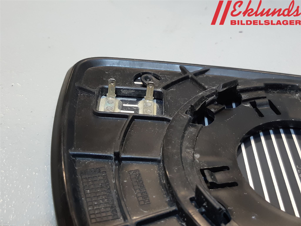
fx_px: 226
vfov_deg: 53.1
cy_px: 113
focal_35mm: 26
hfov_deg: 67.3
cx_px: 150
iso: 80
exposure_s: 1/60
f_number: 1.7
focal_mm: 3.93
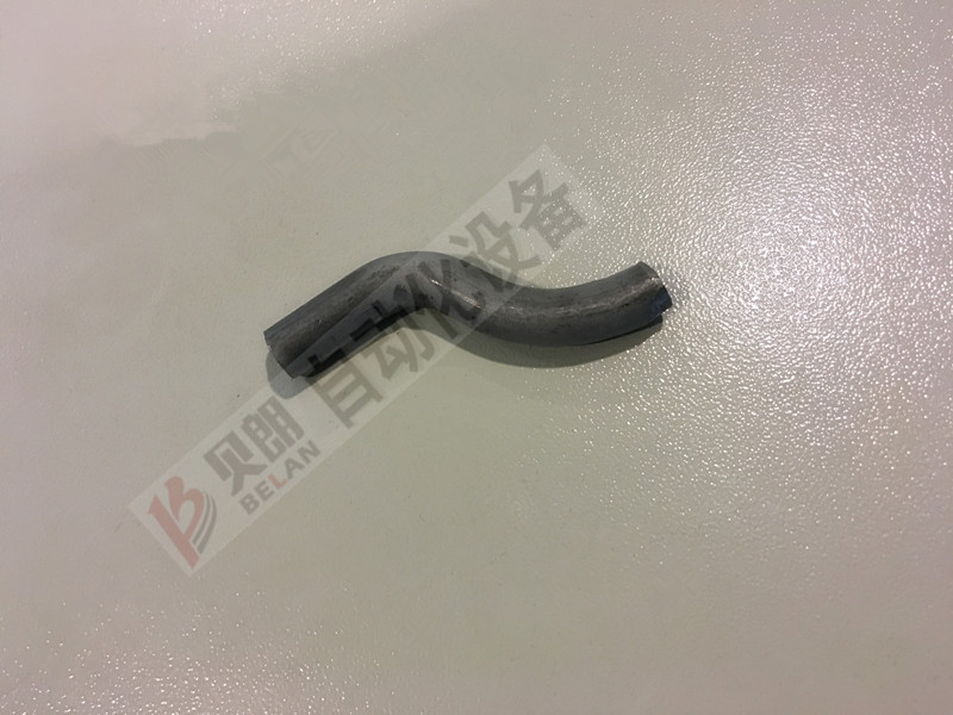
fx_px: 798
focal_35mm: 29
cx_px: 476
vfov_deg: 48.2
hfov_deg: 61.7
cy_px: 358
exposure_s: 1/17
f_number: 2.2
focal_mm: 4.15
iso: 100
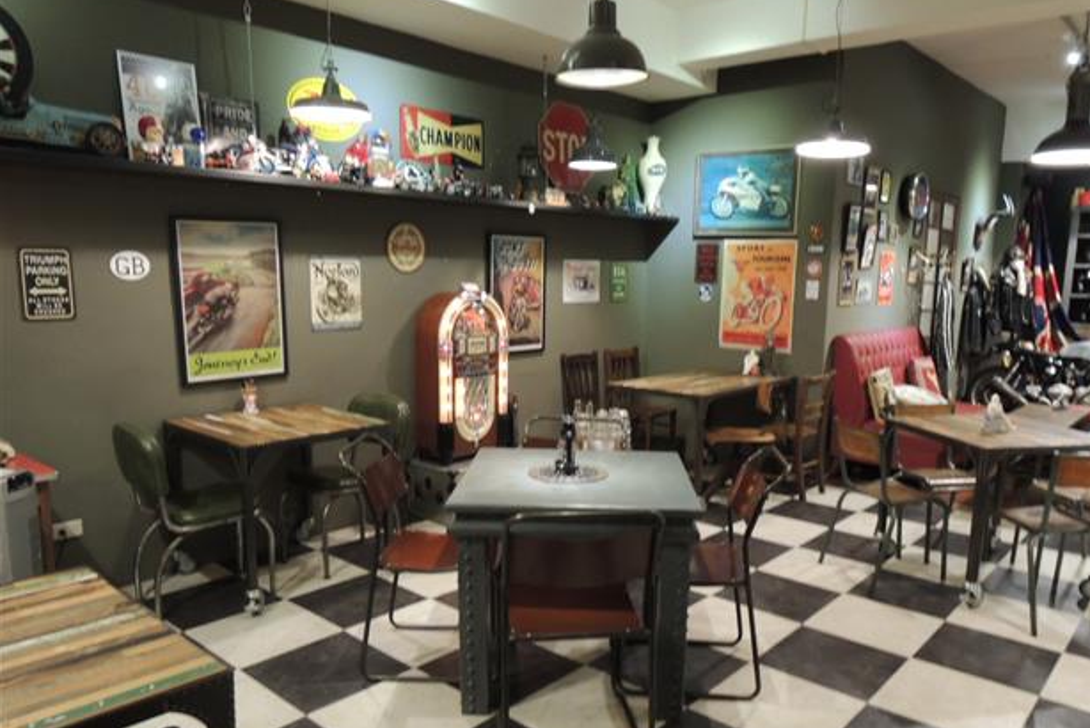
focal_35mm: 26
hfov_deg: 69.3
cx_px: 566
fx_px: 788
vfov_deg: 49.5
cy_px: 405
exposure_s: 1/8
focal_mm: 4.3
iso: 500
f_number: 2.8
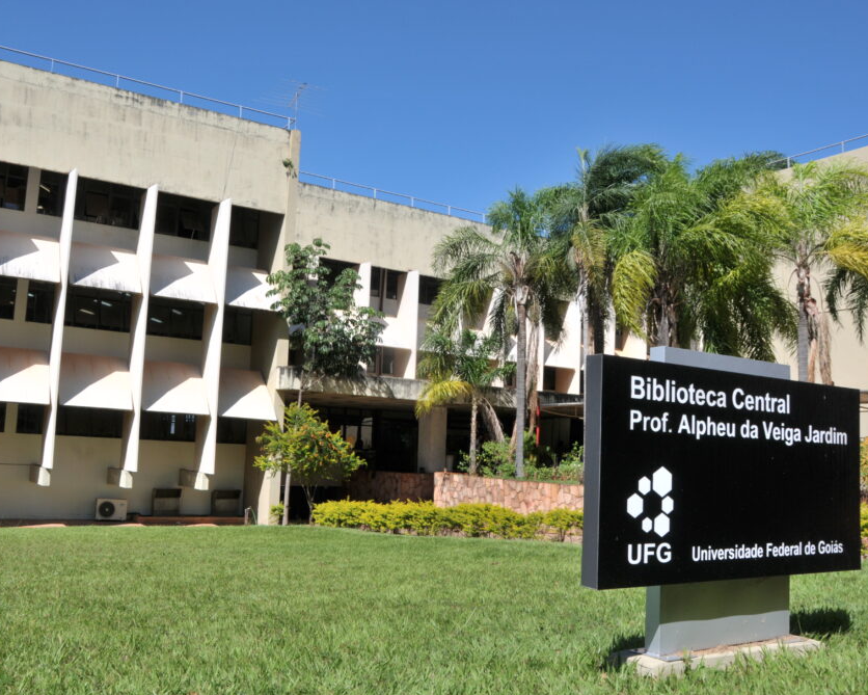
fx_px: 796
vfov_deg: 47.1
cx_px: 401
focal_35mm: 31
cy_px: 344
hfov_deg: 57.1
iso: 250
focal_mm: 18
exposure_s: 1/320
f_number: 13
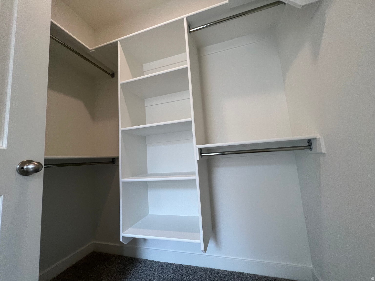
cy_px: 140
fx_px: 141
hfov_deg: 106.2
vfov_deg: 89.9
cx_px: 188
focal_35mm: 13
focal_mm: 1.57
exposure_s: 1/120
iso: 100
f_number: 1.8
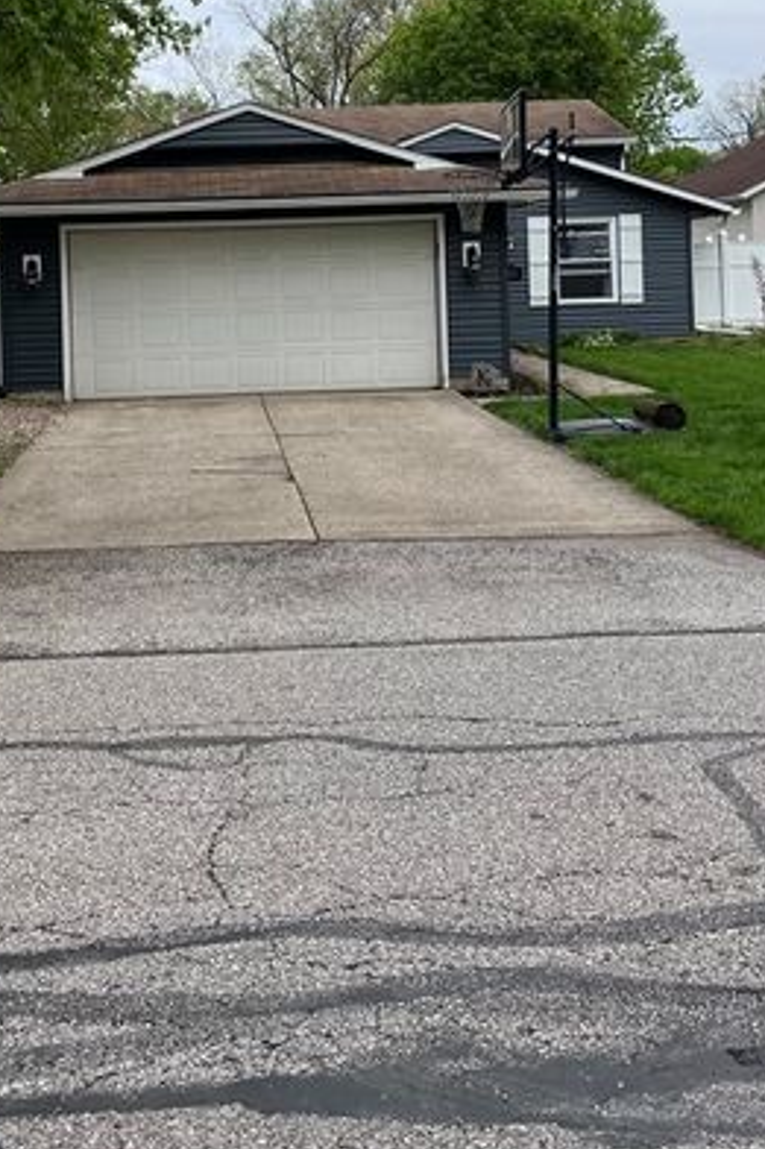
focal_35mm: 46
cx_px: 267
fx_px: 1467
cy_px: 283
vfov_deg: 41.5
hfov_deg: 29.1
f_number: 1.6
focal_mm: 5.1
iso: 50
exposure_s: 1/1325
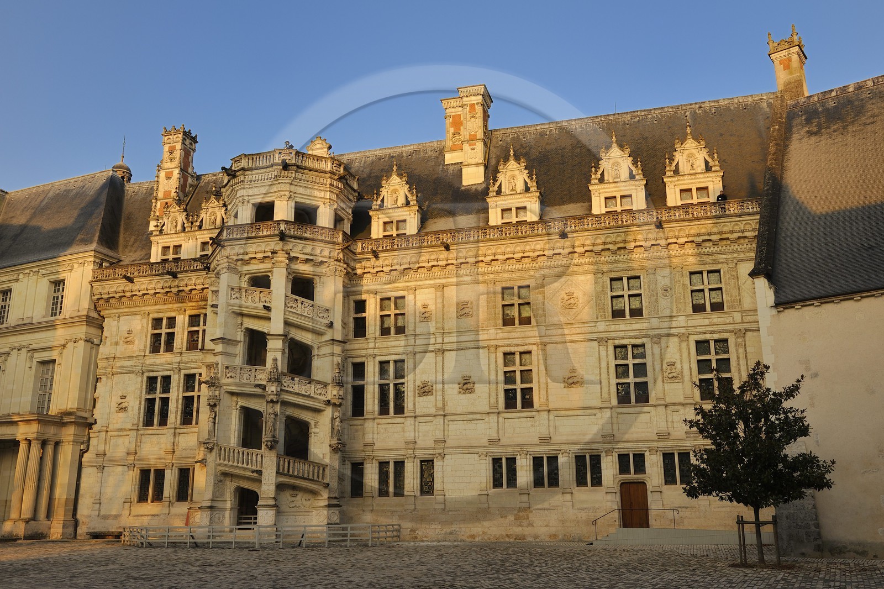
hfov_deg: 58.7
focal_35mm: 32
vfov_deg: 41.1
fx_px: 786
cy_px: 294
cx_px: 442
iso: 200
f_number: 7.1
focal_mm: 32
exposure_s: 1/200
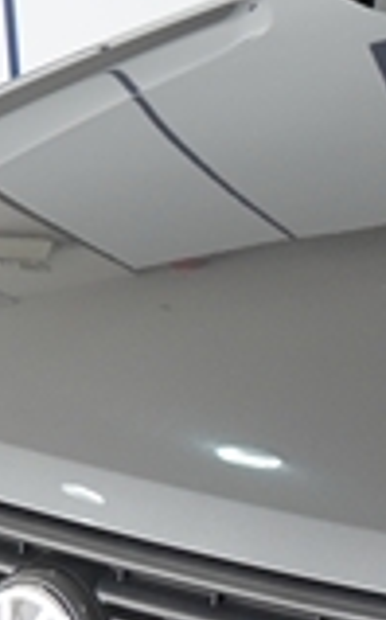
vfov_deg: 8.9
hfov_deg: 5.3
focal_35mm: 237
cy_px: 388
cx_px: 1096
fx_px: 4000
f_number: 4
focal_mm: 24
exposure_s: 1/160
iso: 320
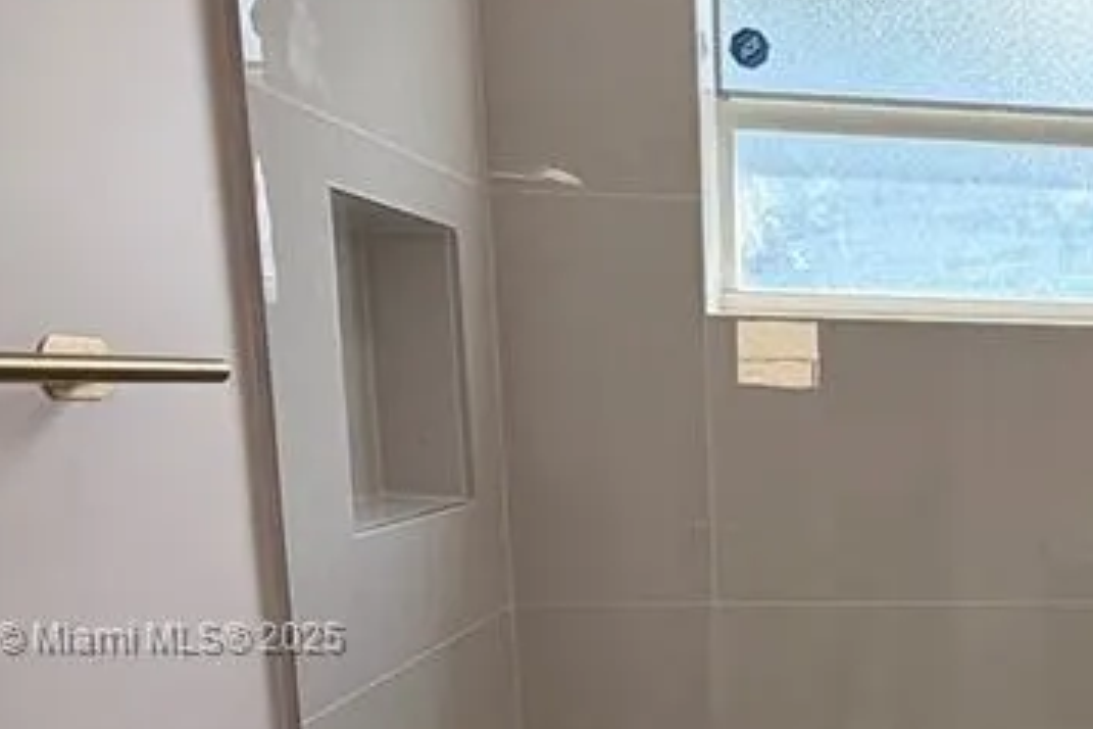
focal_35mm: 49
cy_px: 640
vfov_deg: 26.7
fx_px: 1488
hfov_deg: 35.4
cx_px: 1160
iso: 50
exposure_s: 1/175
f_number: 2.2
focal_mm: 2.22
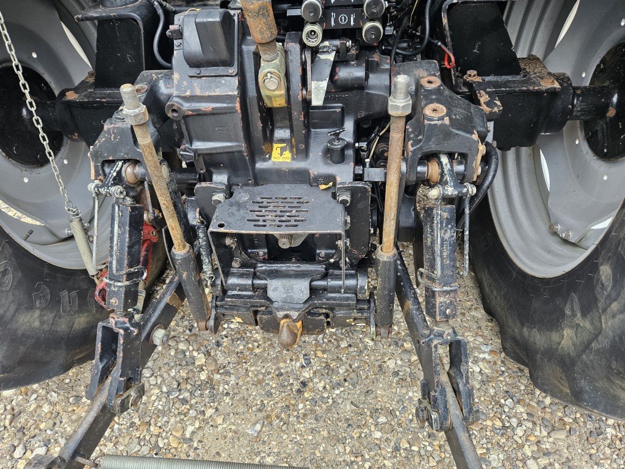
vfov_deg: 58.9
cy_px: 234
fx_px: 415
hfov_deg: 73.9
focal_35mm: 23
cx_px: 312
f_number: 1.8
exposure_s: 1/100
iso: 160
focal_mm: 5.4
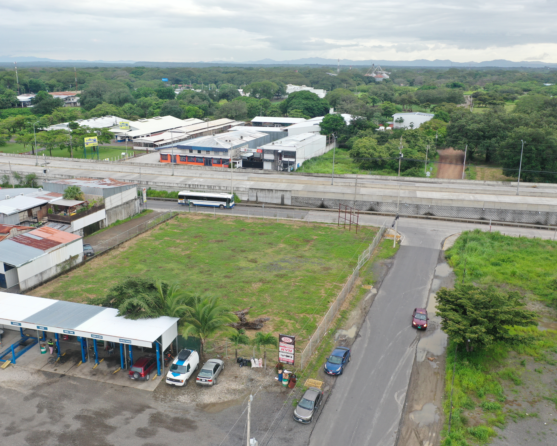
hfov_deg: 55.6
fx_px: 528
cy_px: 221
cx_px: 251
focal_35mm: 32
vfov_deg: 45.8
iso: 100
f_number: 3.5
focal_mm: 10.26
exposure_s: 1/60
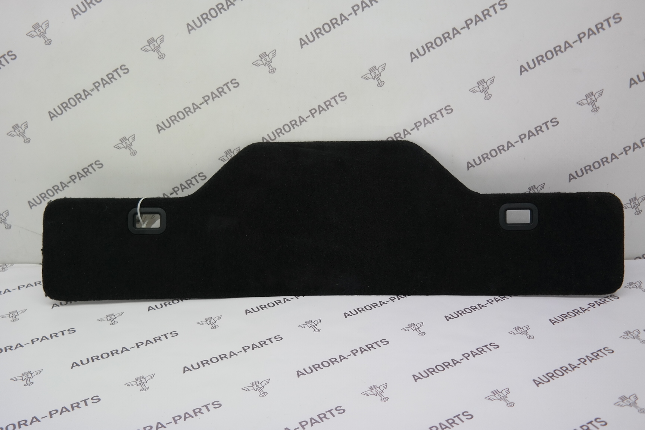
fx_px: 537
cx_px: 322
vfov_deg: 43.6
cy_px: 215
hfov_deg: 61.9
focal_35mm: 30
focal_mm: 20
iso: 200
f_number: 3.5
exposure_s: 1/80
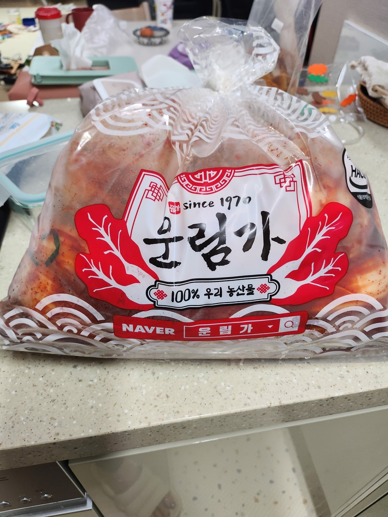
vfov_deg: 71.6
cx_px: 194
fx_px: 359
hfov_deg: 56.8
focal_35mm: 24
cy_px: 258
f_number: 1.8
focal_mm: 5
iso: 250
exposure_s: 1/120
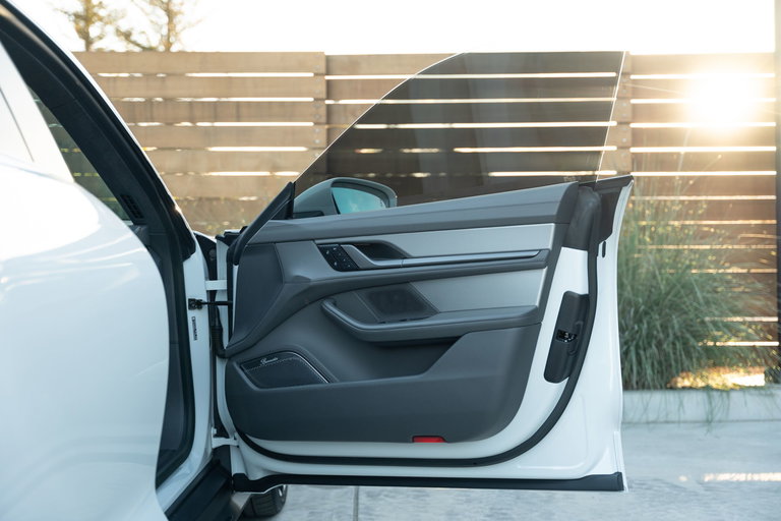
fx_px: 946
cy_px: 260
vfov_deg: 30.8
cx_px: 390
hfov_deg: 44.9
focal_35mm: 44
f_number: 2.8
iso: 200
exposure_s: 1/160
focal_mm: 43.6
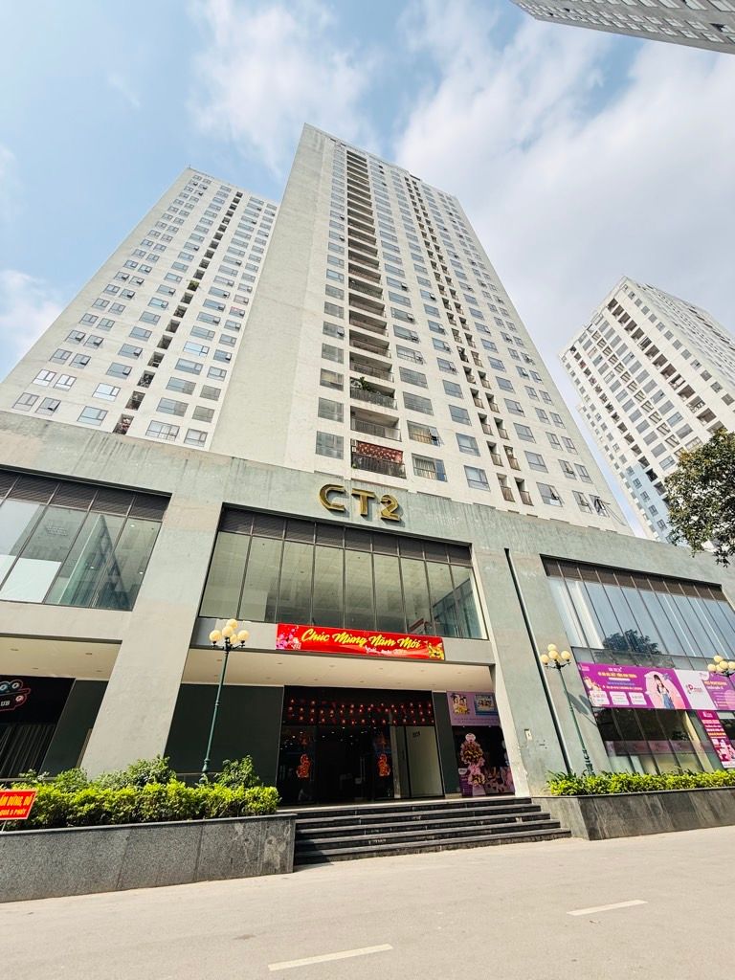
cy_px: 490
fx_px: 396
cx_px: 368
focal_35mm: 14
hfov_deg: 85.7
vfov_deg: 102.1
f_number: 2.2
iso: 50
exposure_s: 1/619
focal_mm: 2.22
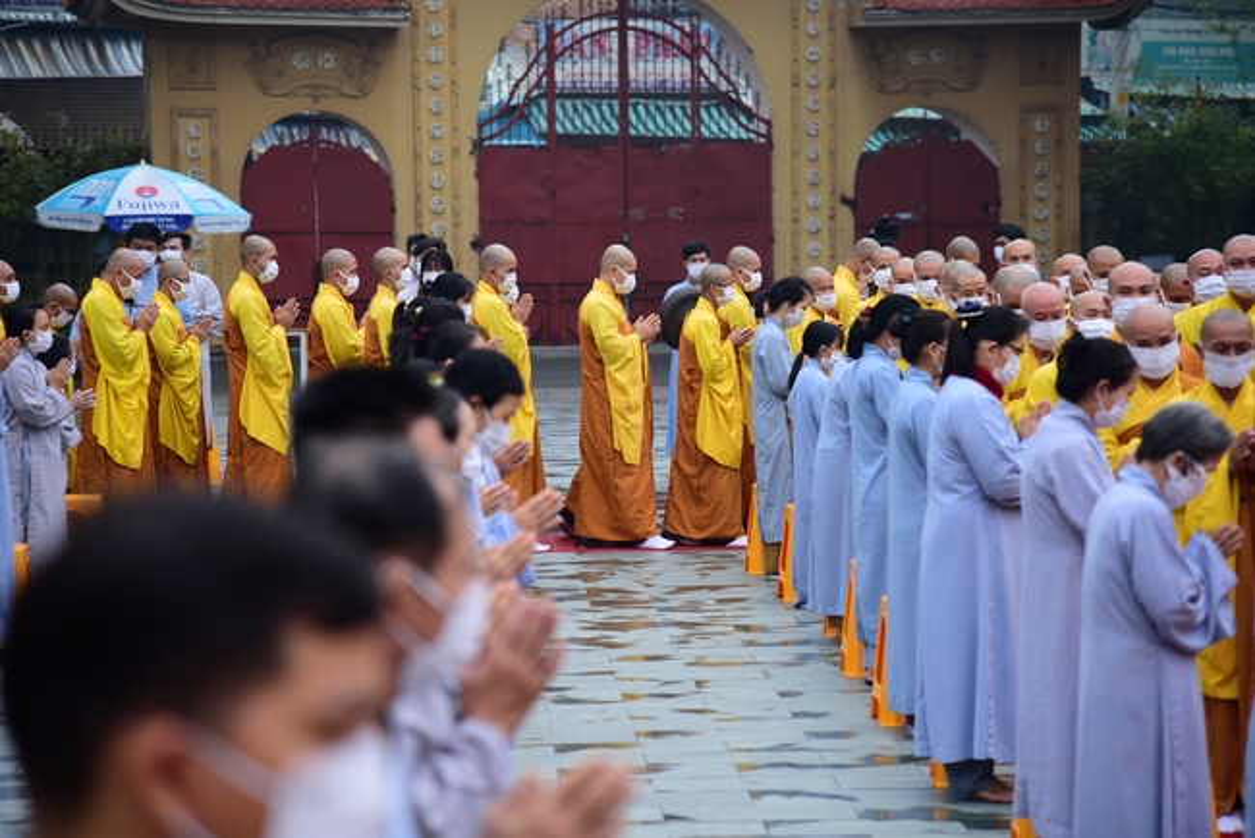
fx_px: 4185
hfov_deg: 17.1
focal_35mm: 120
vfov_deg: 11.4
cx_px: 628
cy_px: 419
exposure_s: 1/80
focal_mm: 120
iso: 400
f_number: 4
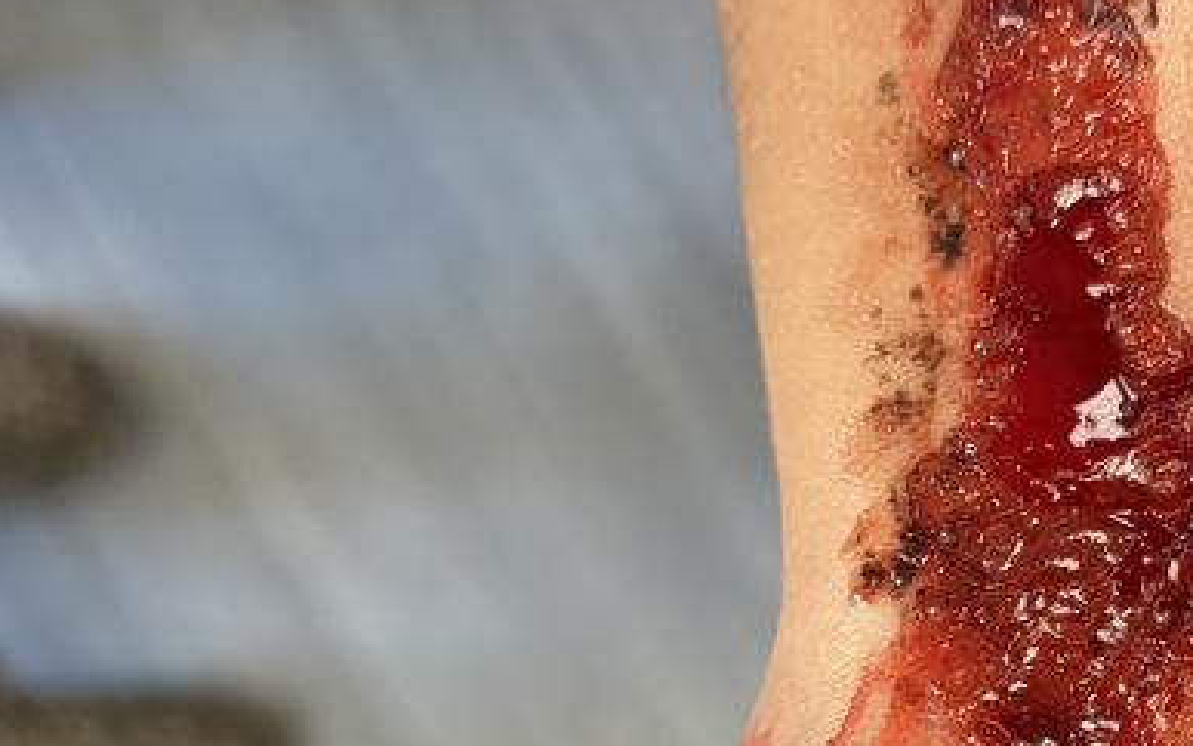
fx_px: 2374
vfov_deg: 17.0
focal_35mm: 73
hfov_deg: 27.6
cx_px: 977
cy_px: 925
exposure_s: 1/60
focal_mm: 5.96
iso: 250
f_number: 1.6
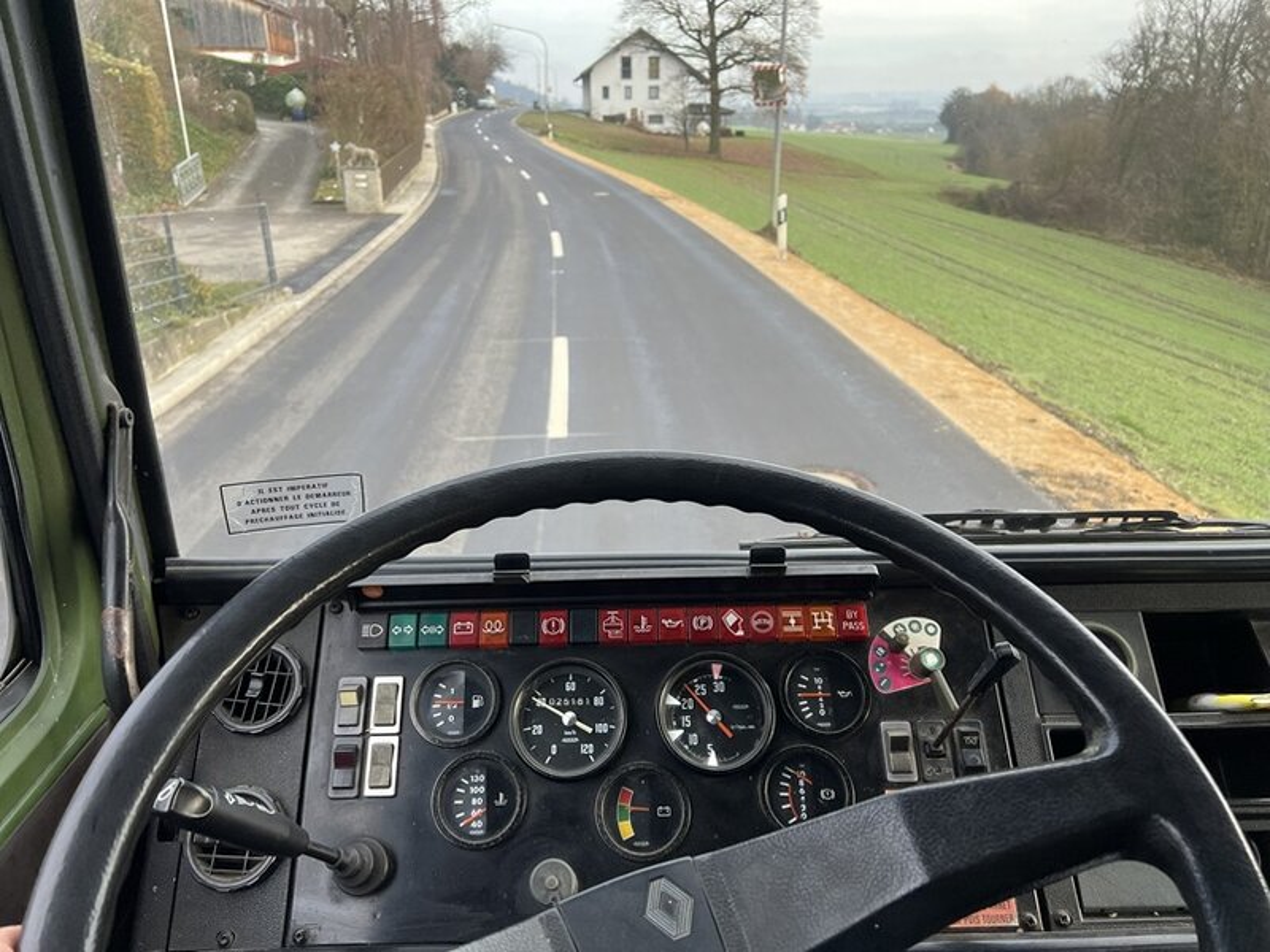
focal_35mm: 26
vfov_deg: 53.1
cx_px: 635
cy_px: 476
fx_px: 954
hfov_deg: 67.3
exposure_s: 1/458
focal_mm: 5.7
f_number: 1.5
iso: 50
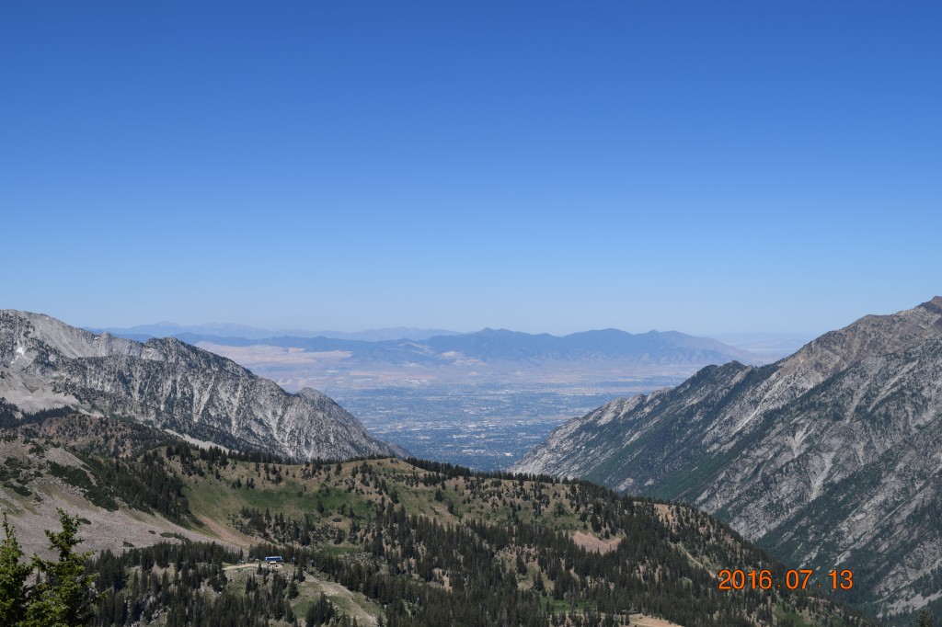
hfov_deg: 42.3
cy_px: 314
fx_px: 1216
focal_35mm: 46
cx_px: 471
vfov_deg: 28.9
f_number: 11
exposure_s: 1/500
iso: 200
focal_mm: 31
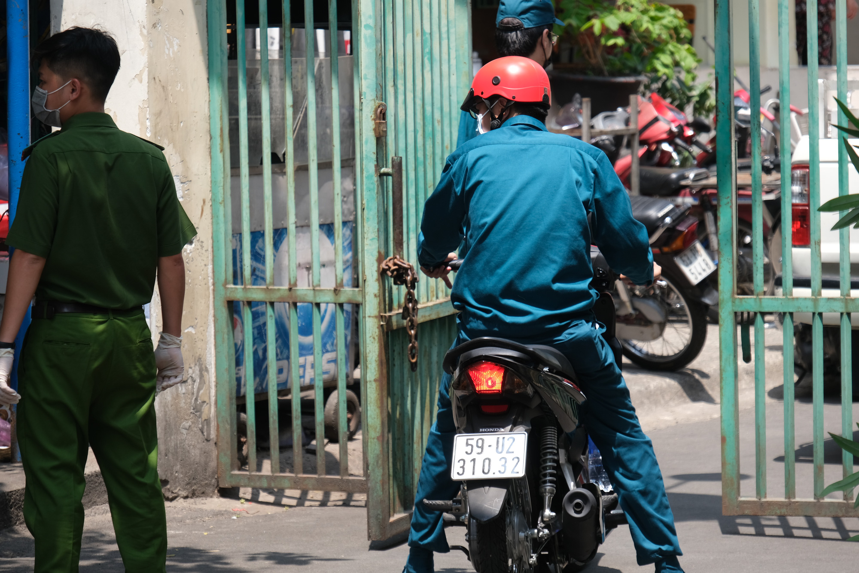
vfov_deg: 8.8
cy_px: 286
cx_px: 430
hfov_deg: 13.2
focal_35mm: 156
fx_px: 3722
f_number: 5.6
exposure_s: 1/240
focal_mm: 104.2
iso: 160
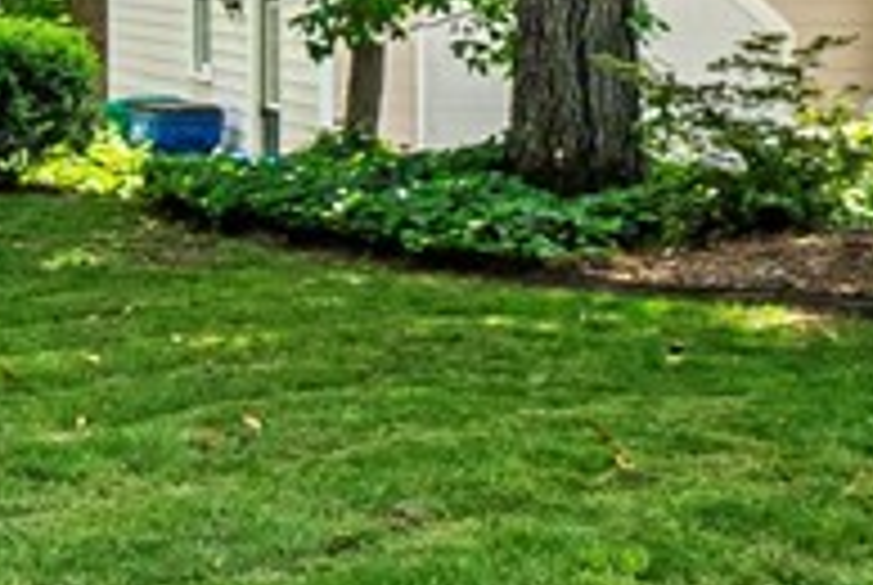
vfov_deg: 12.7
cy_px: -50
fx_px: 2574
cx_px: -1015
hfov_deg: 14.7
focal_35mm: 106
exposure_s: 1/125
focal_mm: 19
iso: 800
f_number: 8
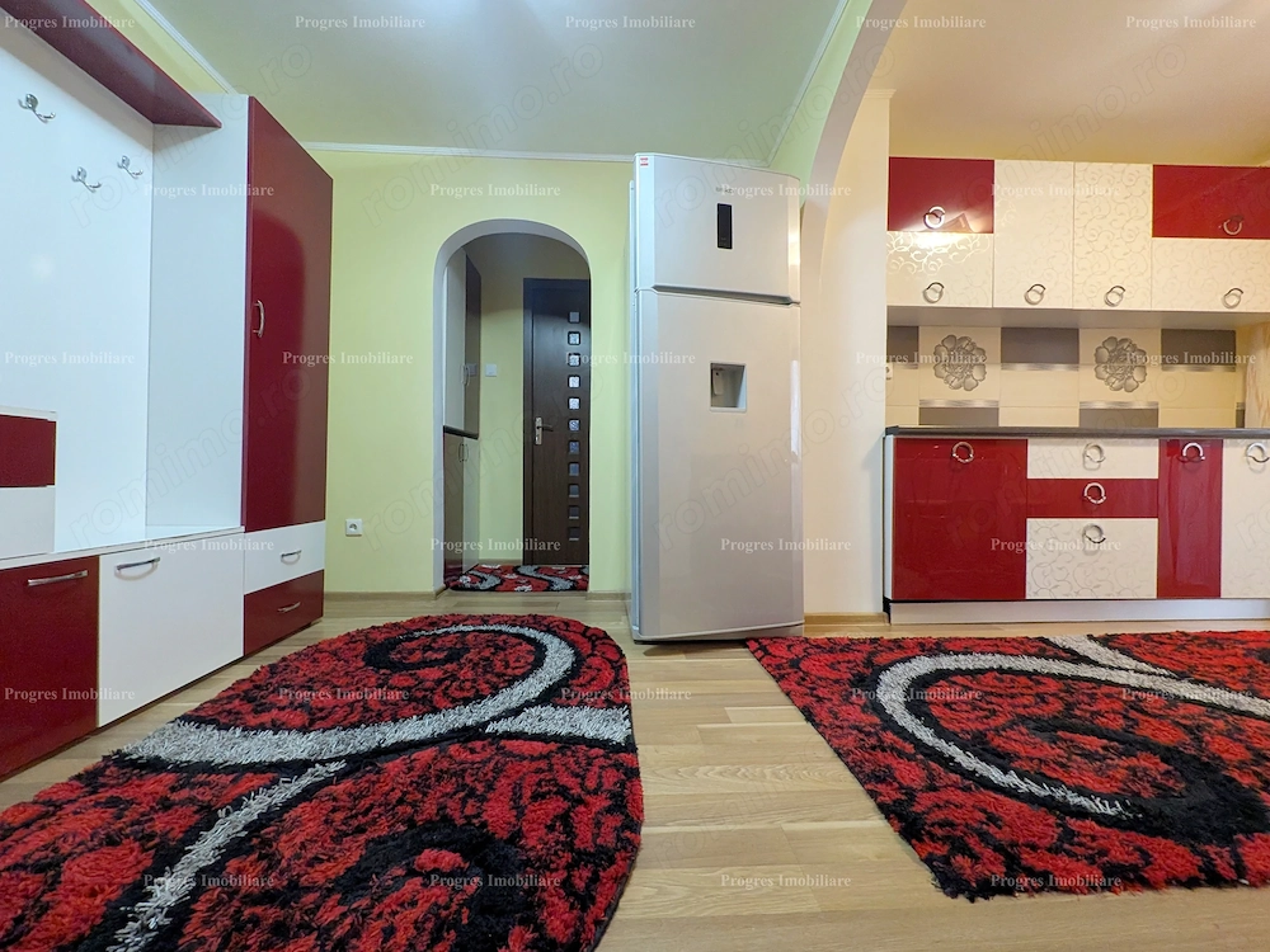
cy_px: 476
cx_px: 635
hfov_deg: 106.2
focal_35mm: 13
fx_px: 477
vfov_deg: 89.9
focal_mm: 1.54
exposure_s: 1/33.3
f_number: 2.2
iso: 363
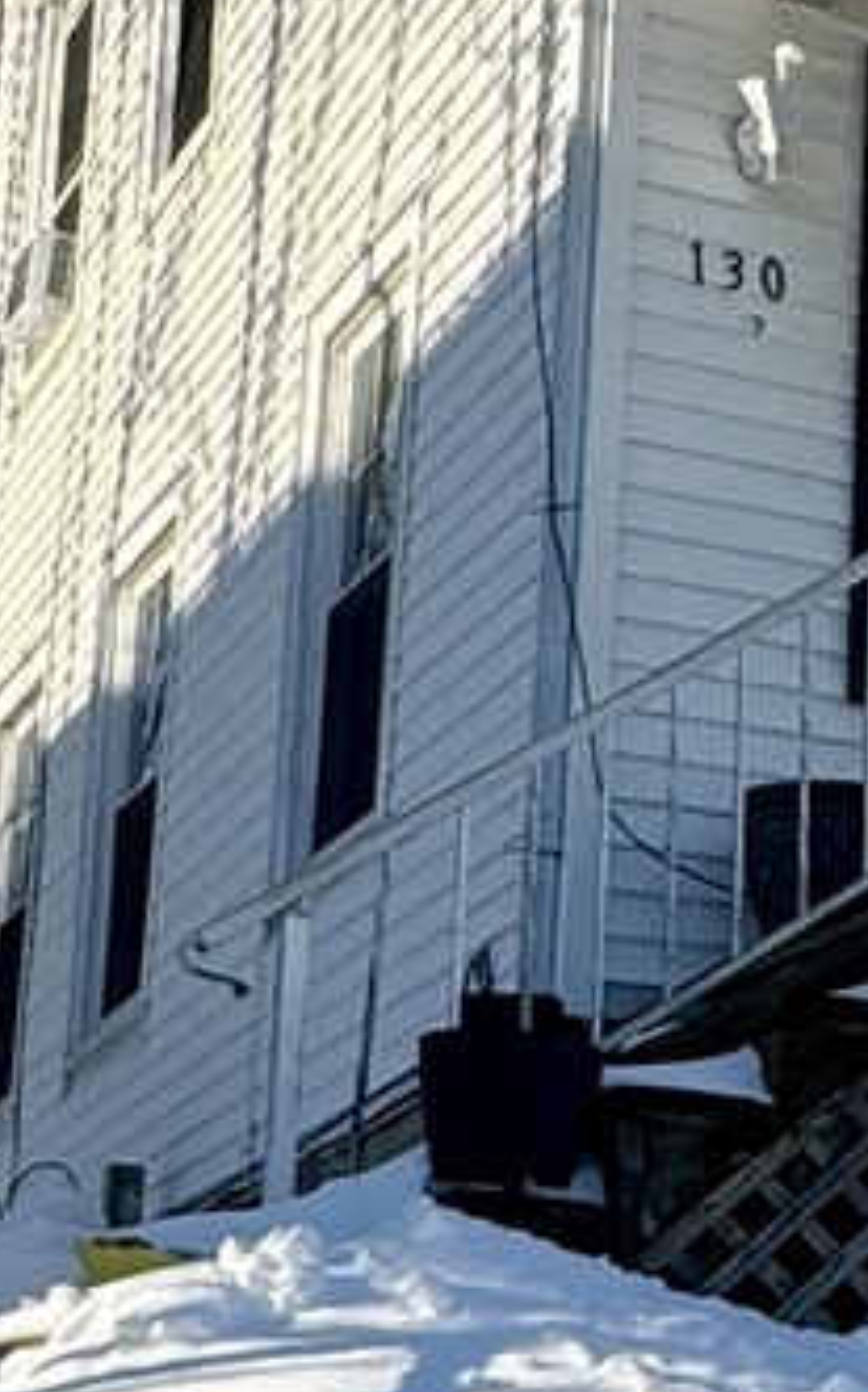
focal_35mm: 103
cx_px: 1644
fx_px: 3905
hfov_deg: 11.6
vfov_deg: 20.0
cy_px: 1153
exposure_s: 1/2028
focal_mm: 2.22
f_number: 2.2
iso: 50
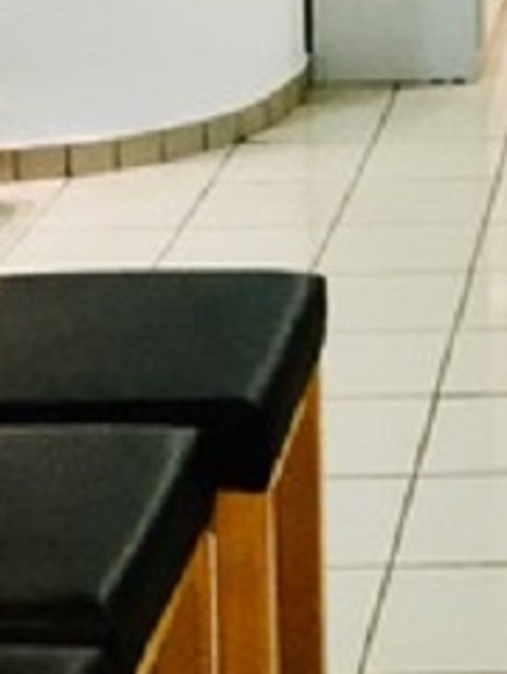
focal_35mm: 126
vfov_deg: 14.7
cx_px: 775
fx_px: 2454
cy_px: -282
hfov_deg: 11.3
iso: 125
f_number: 2.2
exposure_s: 1/33
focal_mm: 4.15
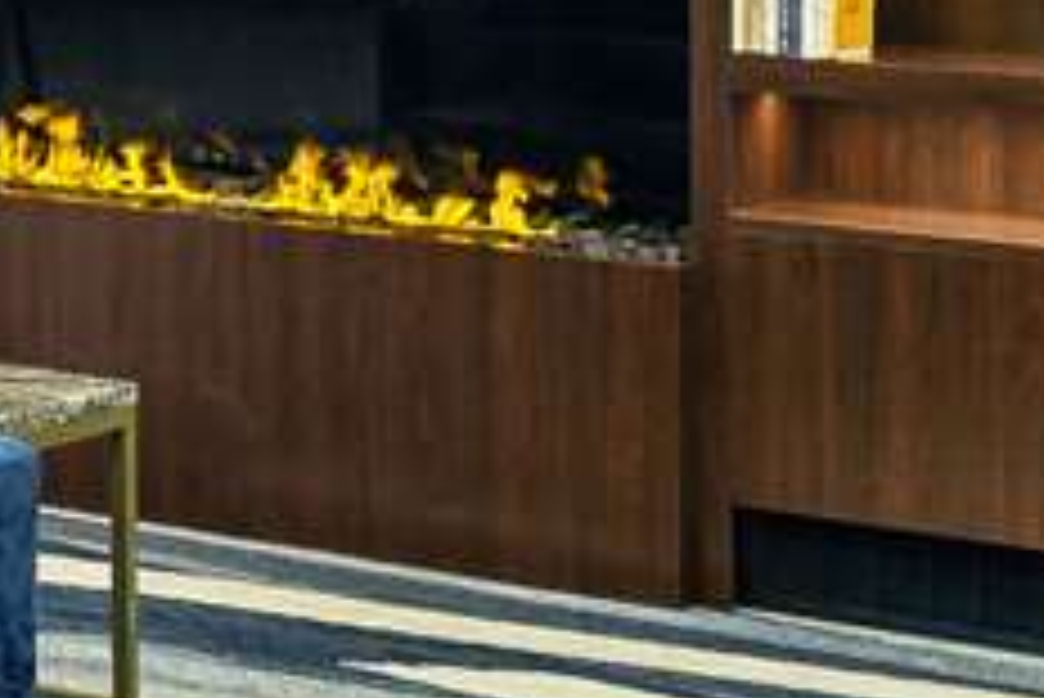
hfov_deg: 12.3
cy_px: -149
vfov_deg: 9.7
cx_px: -1274
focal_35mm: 139
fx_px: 4040
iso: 400
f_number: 8
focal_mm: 21.5
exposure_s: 1/8
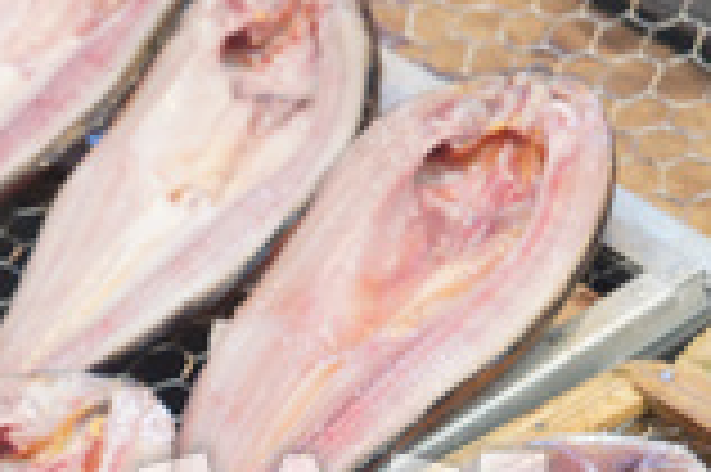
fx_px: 4546
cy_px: 611
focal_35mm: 230
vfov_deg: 5.9
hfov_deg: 8.9
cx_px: 50
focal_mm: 55
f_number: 5.6
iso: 1600
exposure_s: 1/125
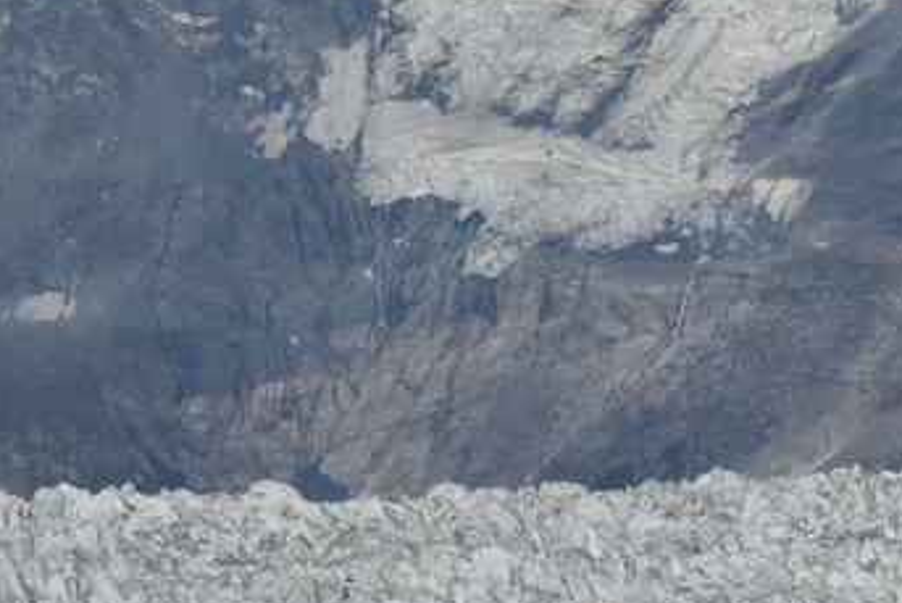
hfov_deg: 3.7
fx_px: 14011
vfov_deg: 2.5
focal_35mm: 559
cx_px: 1549
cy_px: 250
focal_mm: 150
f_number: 11
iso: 100
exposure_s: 1/500
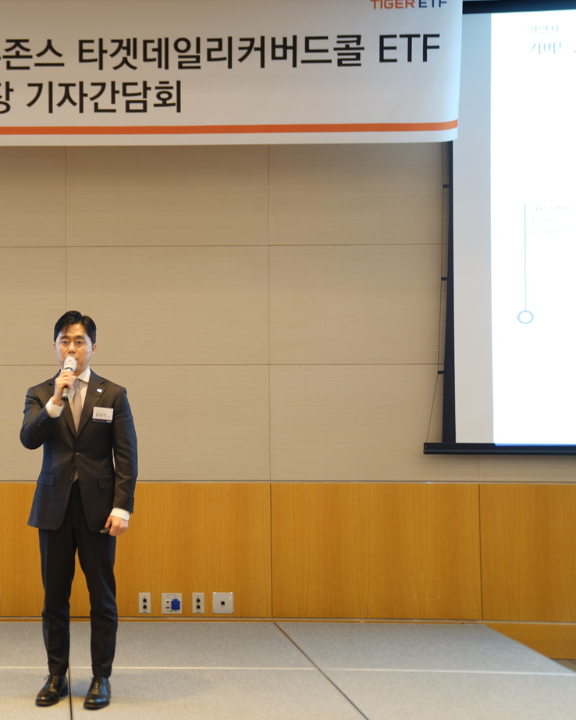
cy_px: 357
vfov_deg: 33.0
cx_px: 46
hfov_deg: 25.8
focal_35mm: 57
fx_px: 1214
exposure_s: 1/4
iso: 80
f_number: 2.8
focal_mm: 40
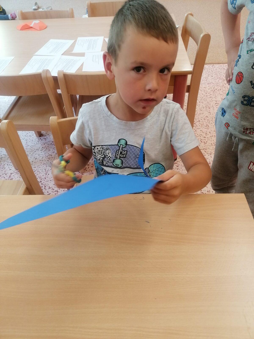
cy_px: 170
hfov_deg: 51.4
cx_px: 127
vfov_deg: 65.3
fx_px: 264
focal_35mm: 27
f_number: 1.8
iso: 160
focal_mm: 4.75
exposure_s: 1/50
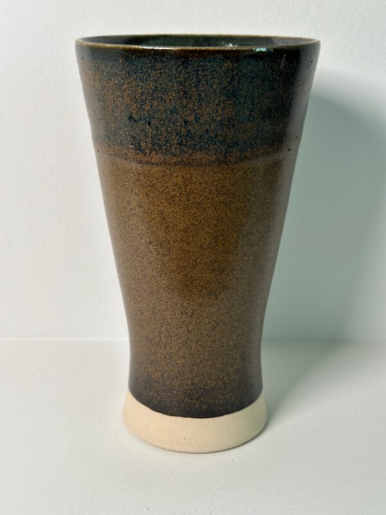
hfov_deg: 30.3
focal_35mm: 48
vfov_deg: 39.7
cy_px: 258
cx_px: 193
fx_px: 714
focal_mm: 6.86
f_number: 1.78
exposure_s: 1/123
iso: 80
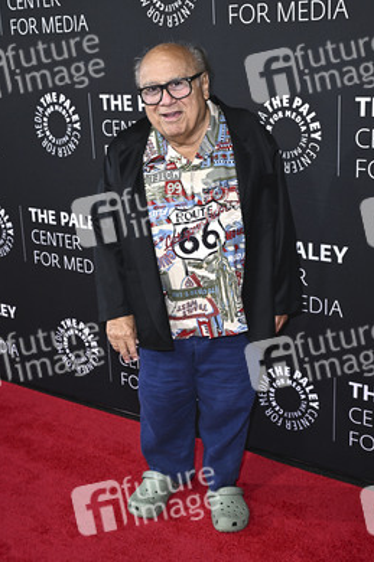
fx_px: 625
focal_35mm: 40
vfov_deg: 48.5
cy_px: 285
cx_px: 188
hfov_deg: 33.3
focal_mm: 39
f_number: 5.6
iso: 1250
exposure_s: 1/200
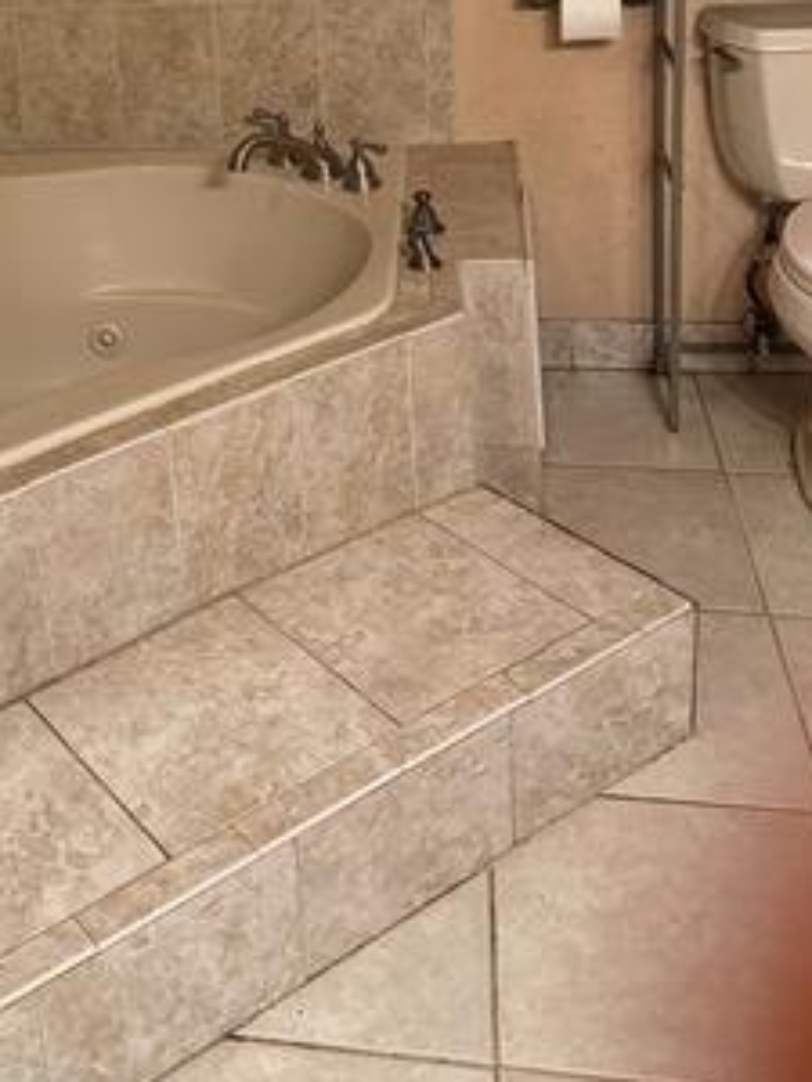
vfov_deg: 37.0
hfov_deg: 29.3
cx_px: 112
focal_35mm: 48
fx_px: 1501
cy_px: 101
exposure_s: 1/40
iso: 640
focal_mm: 6.76
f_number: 1.78
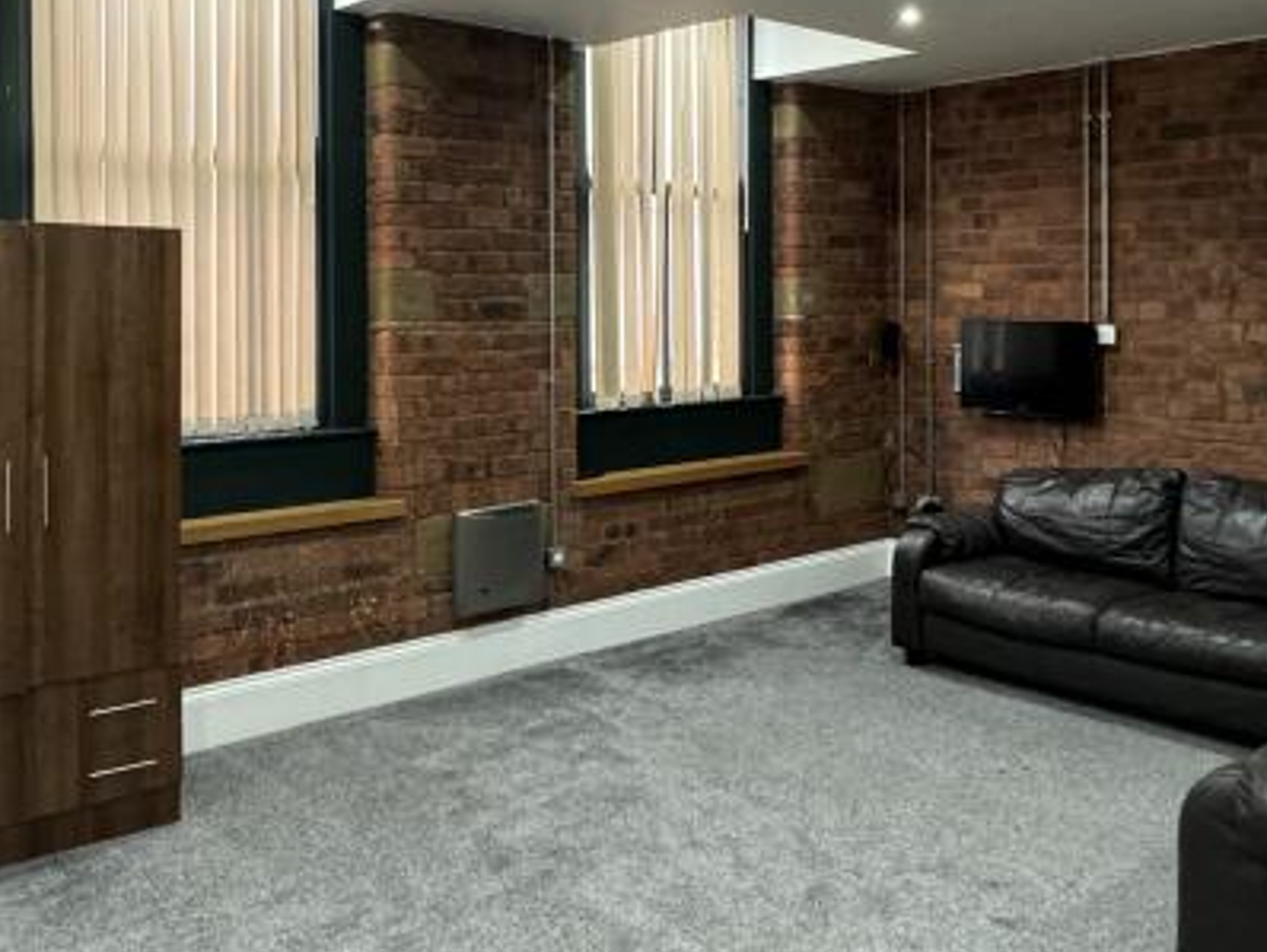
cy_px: 315
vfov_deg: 39.2
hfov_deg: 51.3
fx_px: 1318
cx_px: 605
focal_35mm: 36
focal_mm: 2.22
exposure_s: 1/50
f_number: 2.2
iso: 640
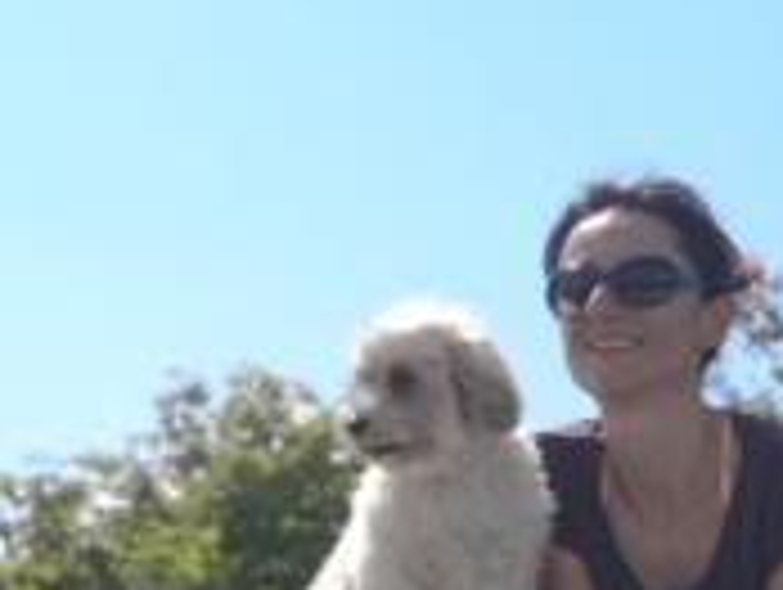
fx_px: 3511
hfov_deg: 12.5
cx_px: 904
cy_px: 759
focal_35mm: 155
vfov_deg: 9.4
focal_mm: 3.95
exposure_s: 1/2874
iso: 50
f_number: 4
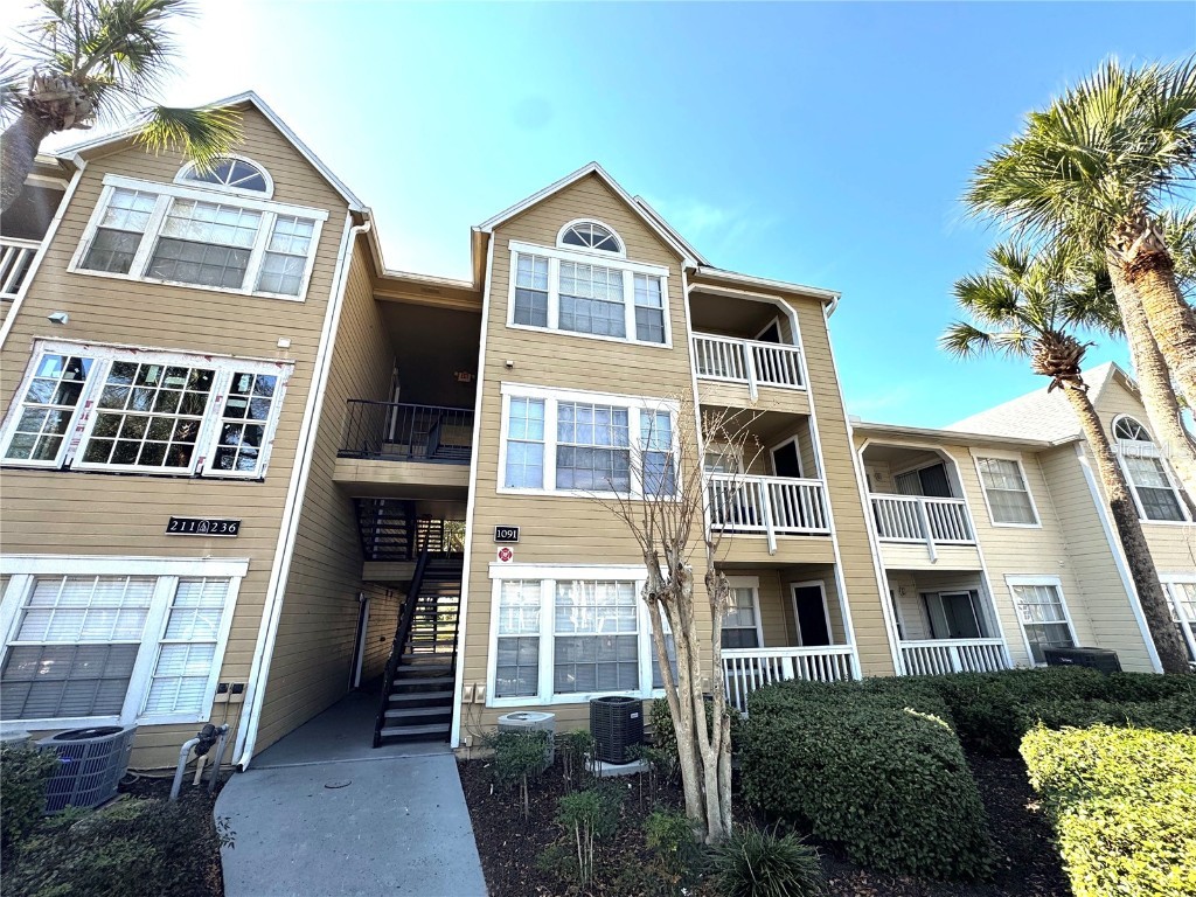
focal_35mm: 14
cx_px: 598
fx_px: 484
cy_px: 448
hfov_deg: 102.1
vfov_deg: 85.7
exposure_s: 1/498
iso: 40
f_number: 2.2
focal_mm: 2.22
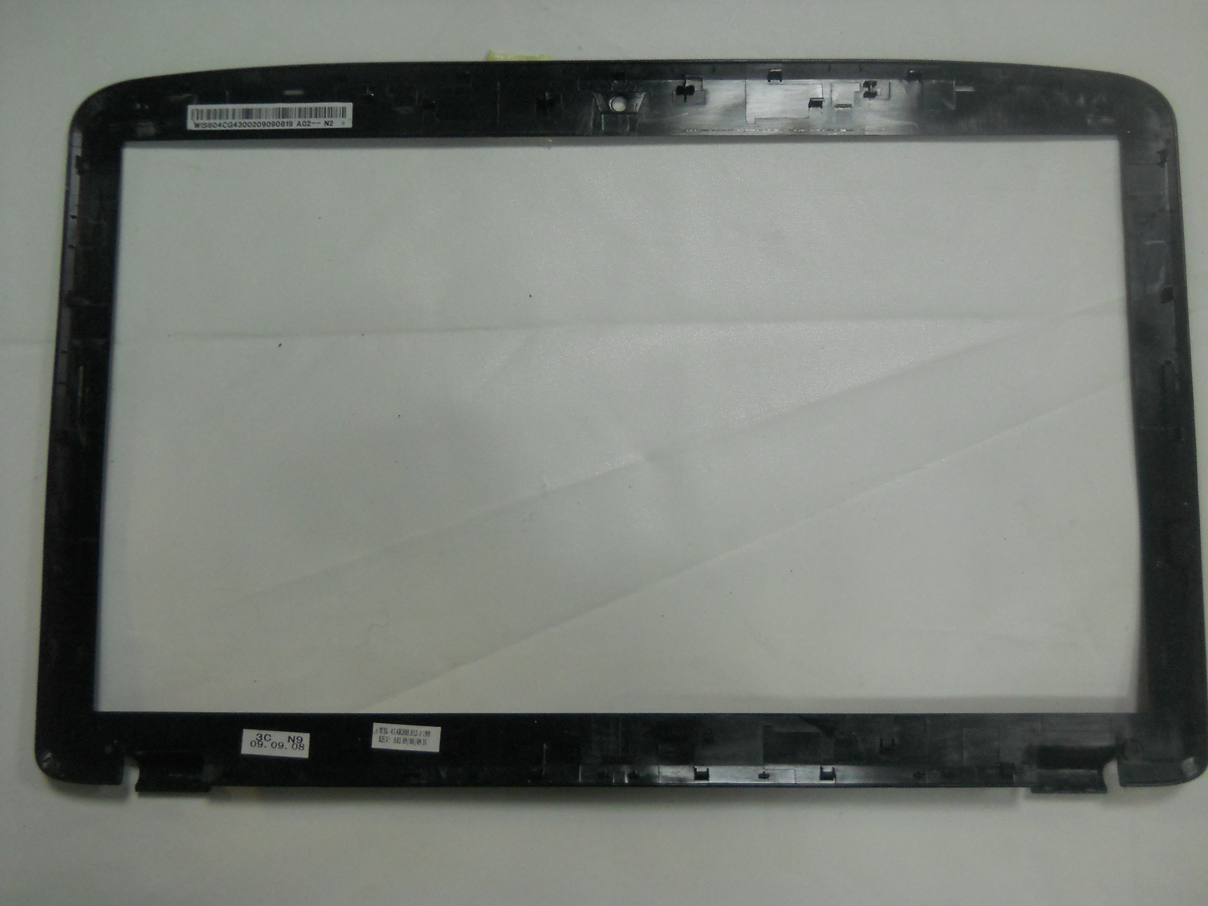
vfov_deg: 35.1
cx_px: 604
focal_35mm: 41
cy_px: 453
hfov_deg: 45.8
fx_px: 1431
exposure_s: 1/100
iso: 400
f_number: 3.1
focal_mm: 6.72
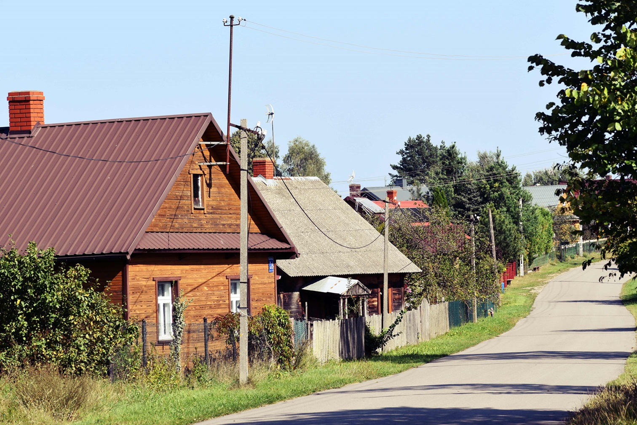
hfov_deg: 11.2
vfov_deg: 7.5
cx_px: 318
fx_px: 3238
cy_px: 212
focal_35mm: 183
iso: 100
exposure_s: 1/250
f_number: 8
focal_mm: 122
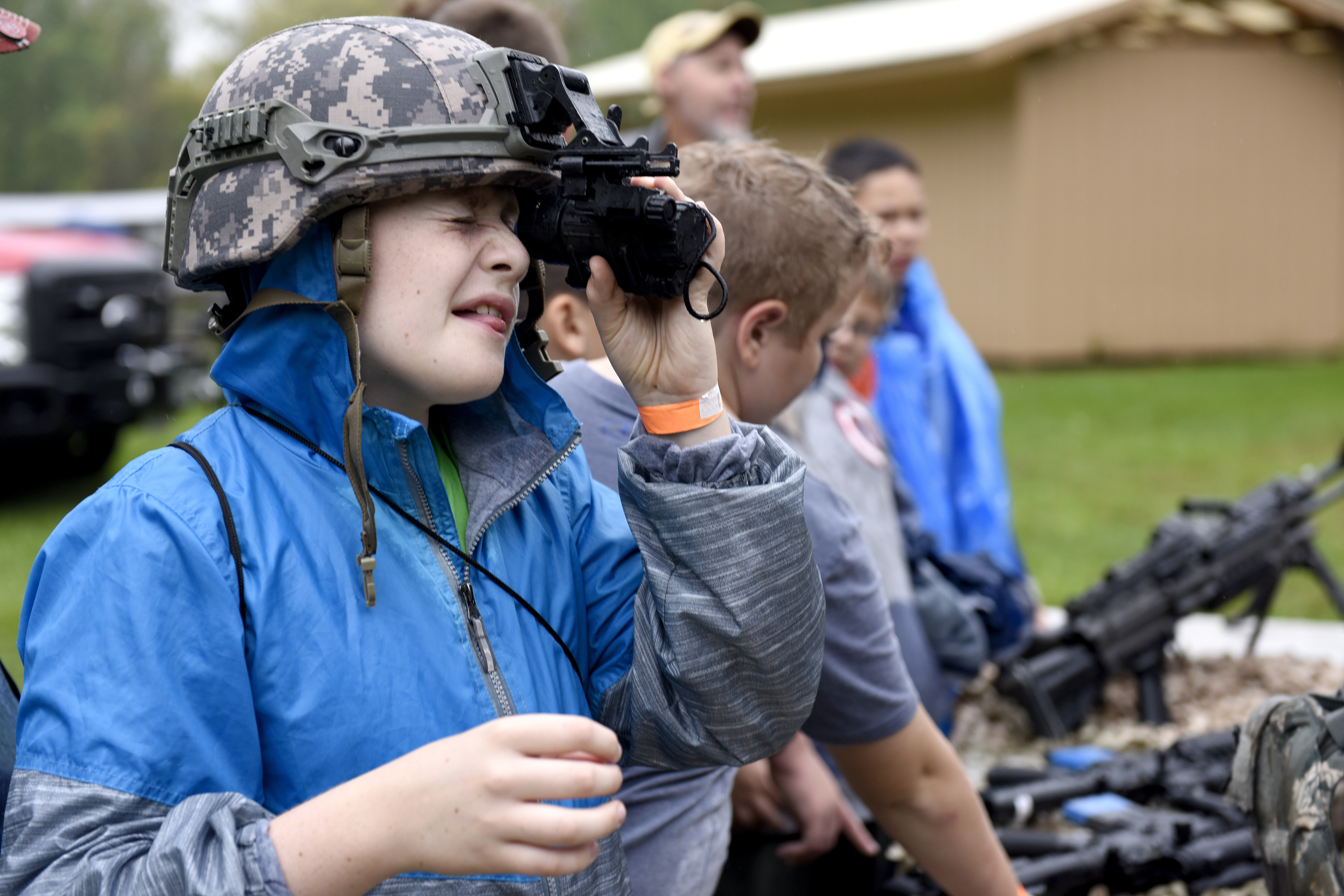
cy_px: 448
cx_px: 672
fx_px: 2614
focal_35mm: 70
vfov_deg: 19.5
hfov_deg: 28.8
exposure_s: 1/320
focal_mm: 70
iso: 400
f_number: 4
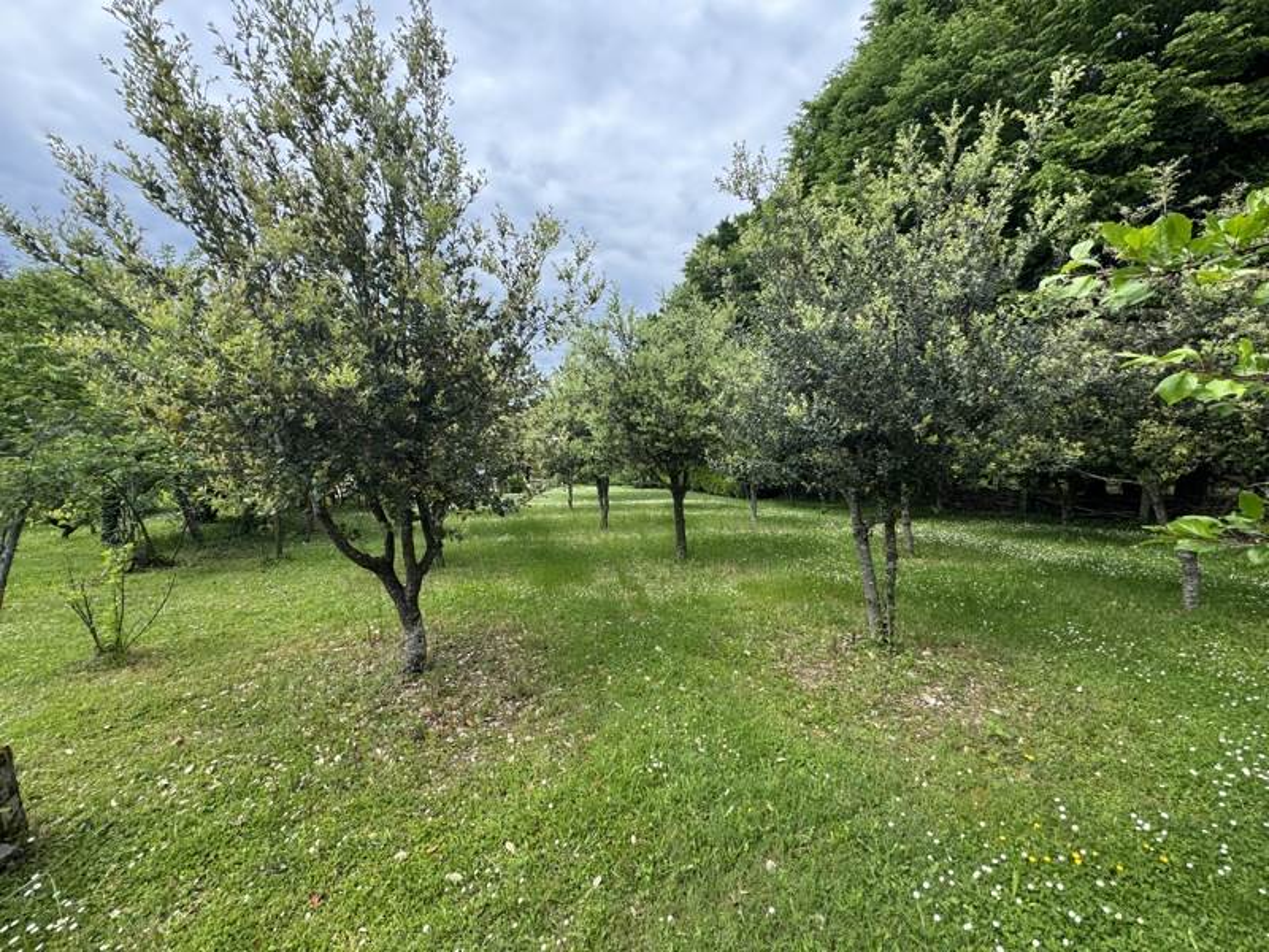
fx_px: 513
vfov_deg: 85.7
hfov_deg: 102.1
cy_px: 476
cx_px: 634
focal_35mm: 14
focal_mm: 2.22
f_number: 2.2
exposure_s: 1/425
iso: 40
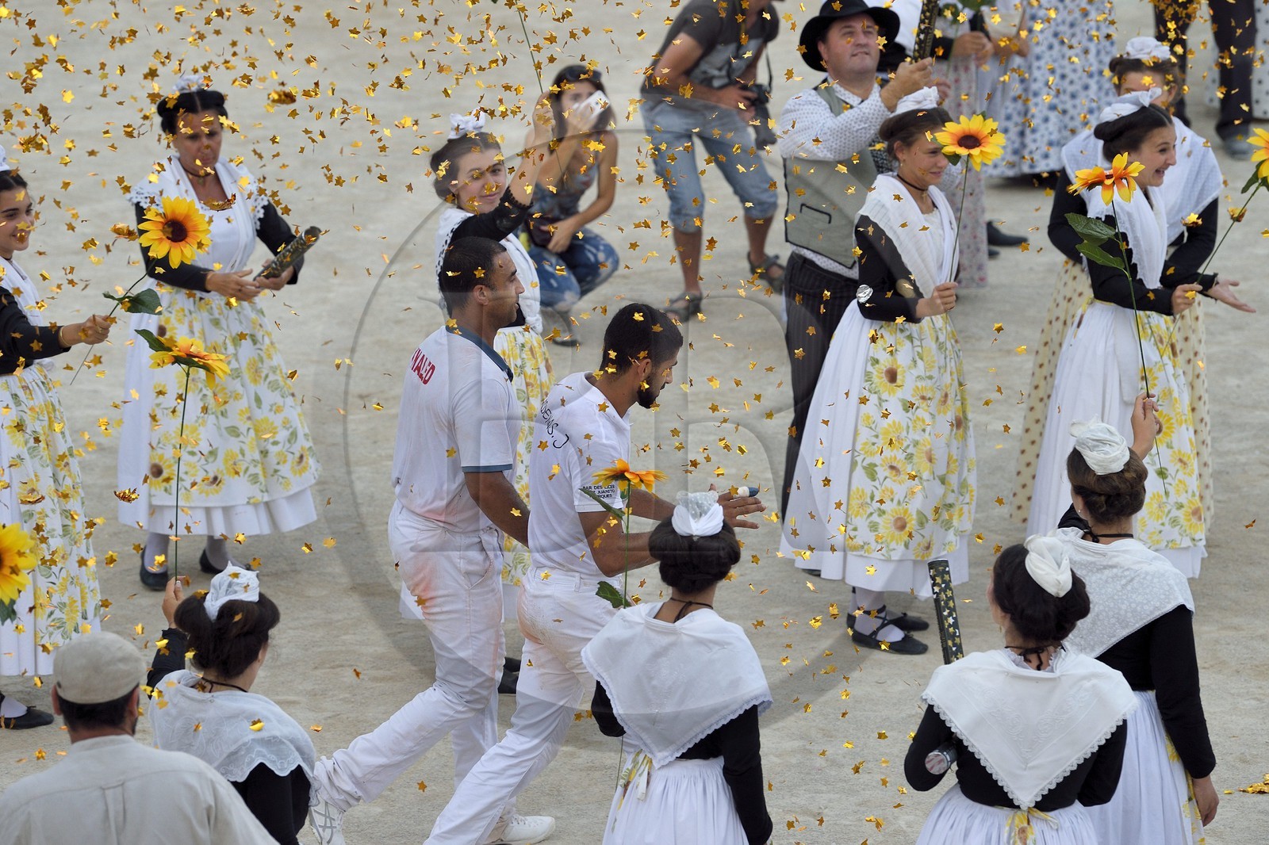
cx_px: 634
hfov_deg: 10.8
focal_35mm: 190
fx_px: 6696
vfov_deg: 7.2
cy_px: 422
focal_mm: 190
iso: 800
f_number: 5
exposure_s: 1/800
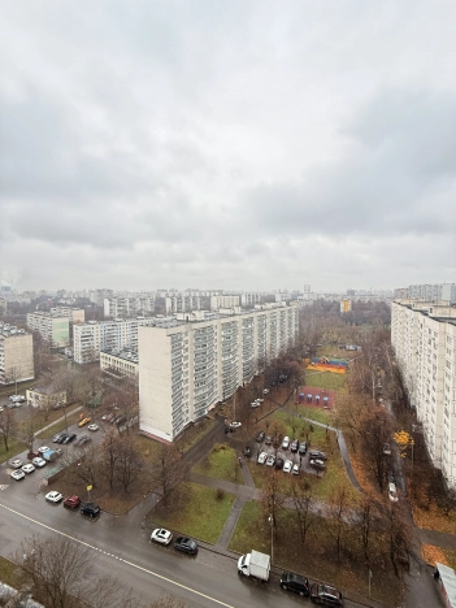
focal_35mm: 14
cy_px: 304
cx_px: 228
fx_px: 246
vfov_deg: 102.1
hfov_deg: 85.7
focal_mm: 2.22
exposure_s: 1/99
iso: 160
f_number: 2.2
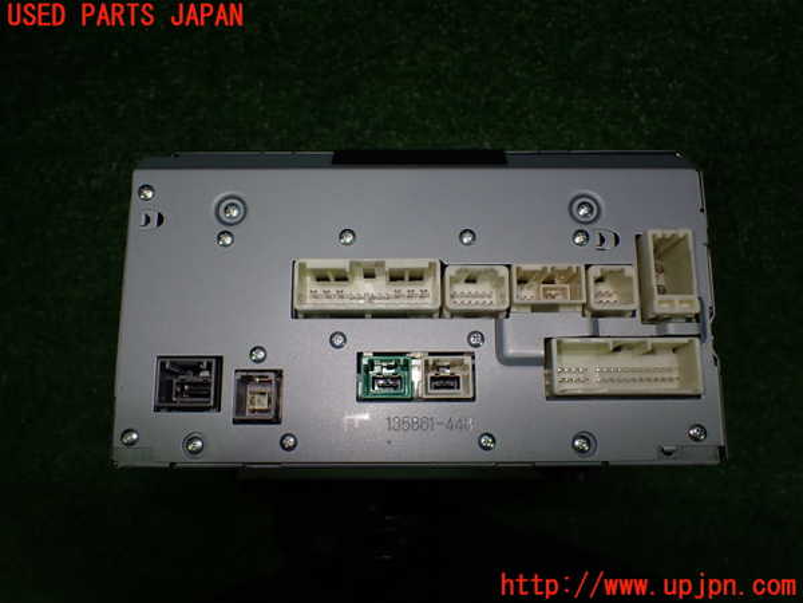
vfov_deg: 46.8
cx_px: 402
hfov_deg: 60.0
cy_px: 302
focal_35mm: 30
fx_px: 696
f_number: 2.3
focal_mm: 5.4
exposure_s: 1/125
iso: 160
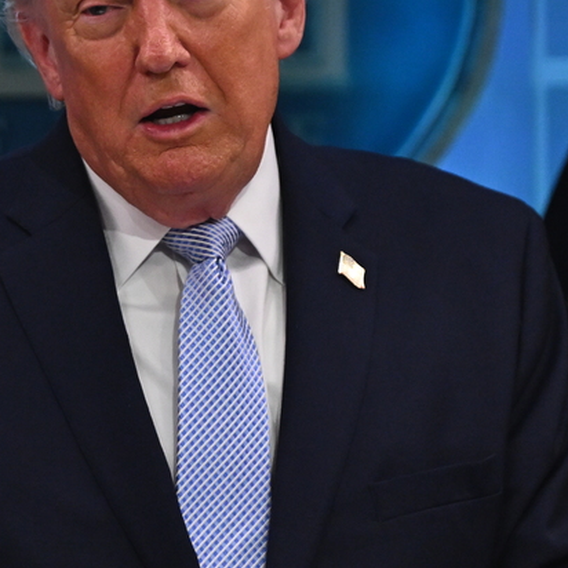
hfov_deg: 2.4
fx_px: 13793
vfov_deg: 2.4
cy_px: 100
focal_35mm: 743
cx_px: 34
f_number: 2.8
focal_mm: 200
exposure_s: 1/400
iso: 1600
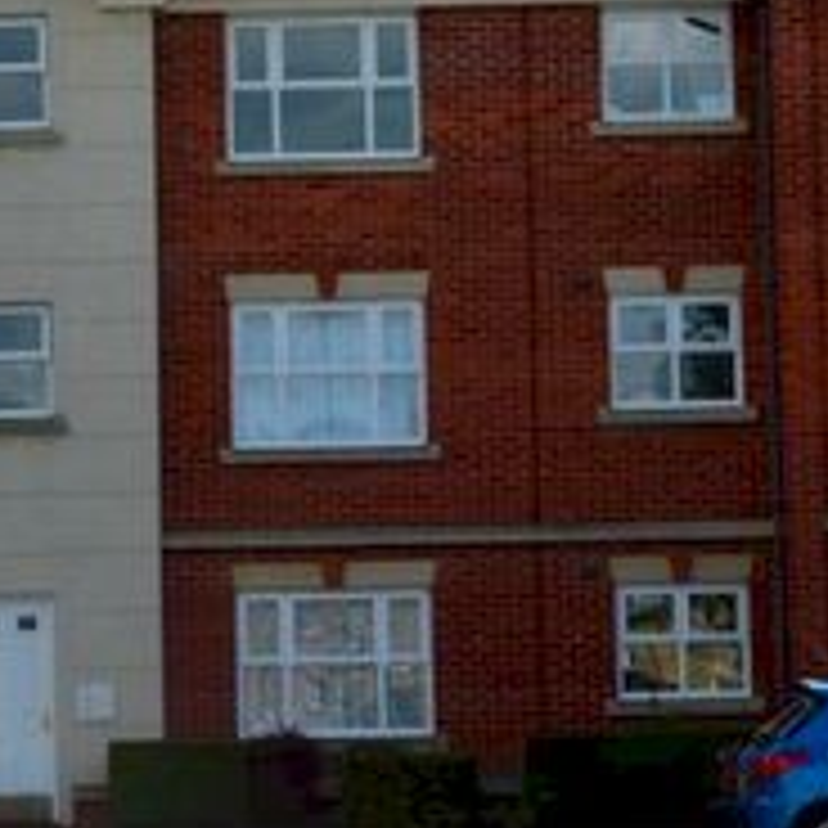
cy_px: 382
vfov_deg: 11.3
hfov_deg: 11.2
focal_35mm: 155
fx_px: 4195
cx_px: 9
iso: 320
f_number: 11
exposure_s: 1/500
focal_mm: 32
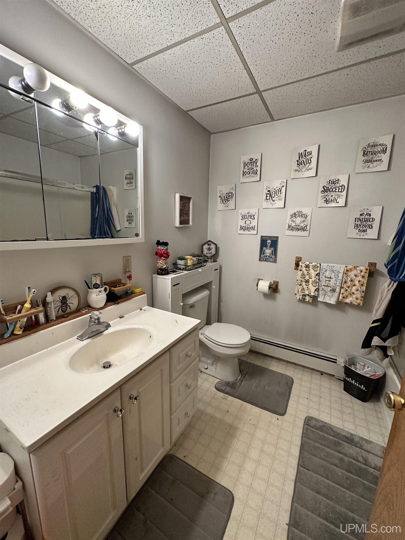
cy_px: 270
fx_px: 218
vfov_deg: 102.1
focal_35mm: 14
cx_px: 202
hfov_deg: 85.7
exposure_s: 1/120
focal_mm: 2.22
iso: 250
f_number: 2.2
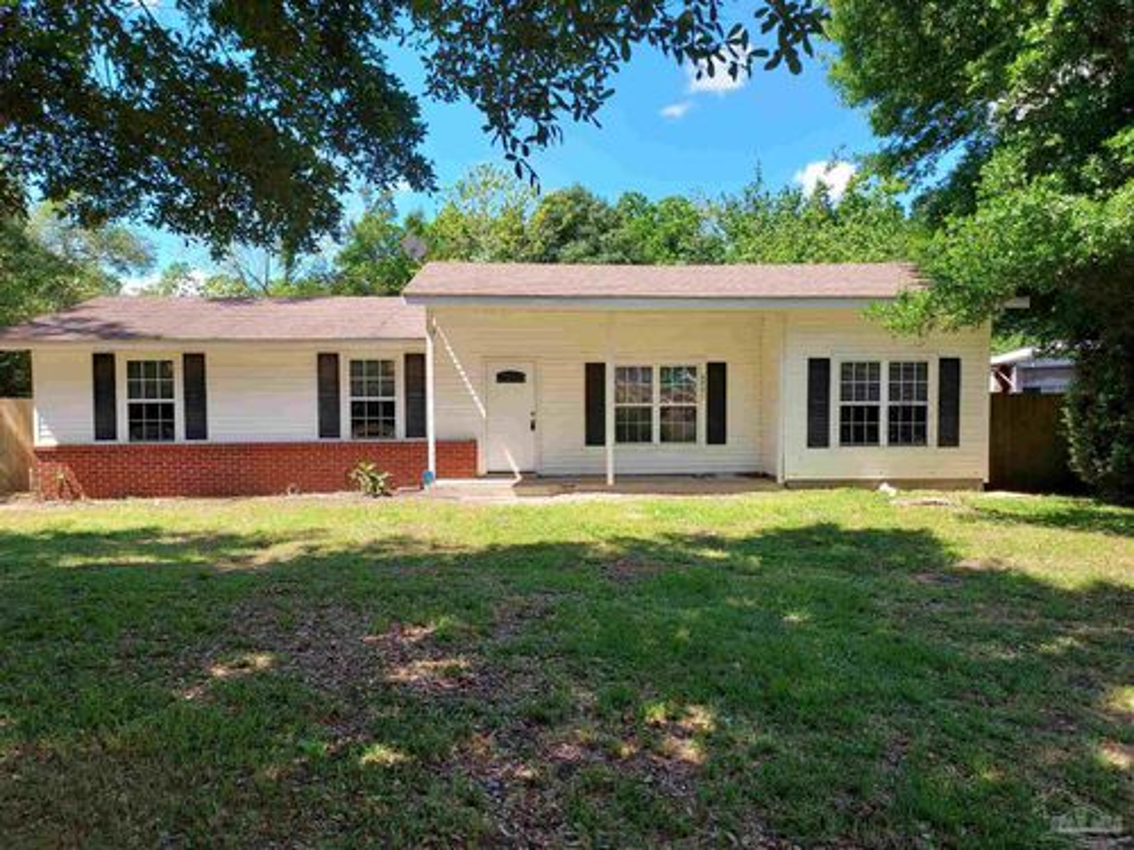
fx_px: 786
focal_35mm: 24
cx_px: 567
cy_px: 425
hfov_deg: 71.6
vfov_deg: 56.8
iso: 40
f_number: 1.8
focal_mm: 4.6
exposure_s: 1/415
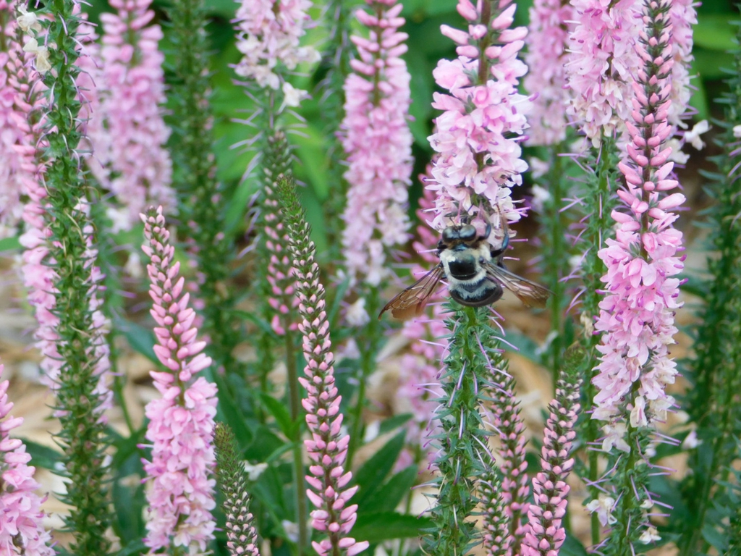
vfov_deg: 11.1
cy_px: 278
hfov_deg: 14.7
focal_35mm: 134
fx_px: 2868
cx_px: 370
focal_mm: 23.7
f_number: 5
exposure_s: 1/100
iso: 125
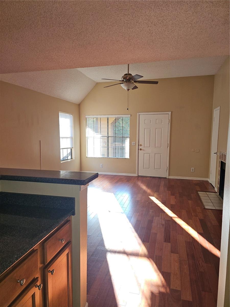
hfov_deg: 58.9
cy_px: 154
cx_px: 115
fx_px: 204
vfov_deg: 73.9
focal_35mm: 23
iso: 64
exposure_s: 1/60
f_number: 1.7
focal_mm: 6.3
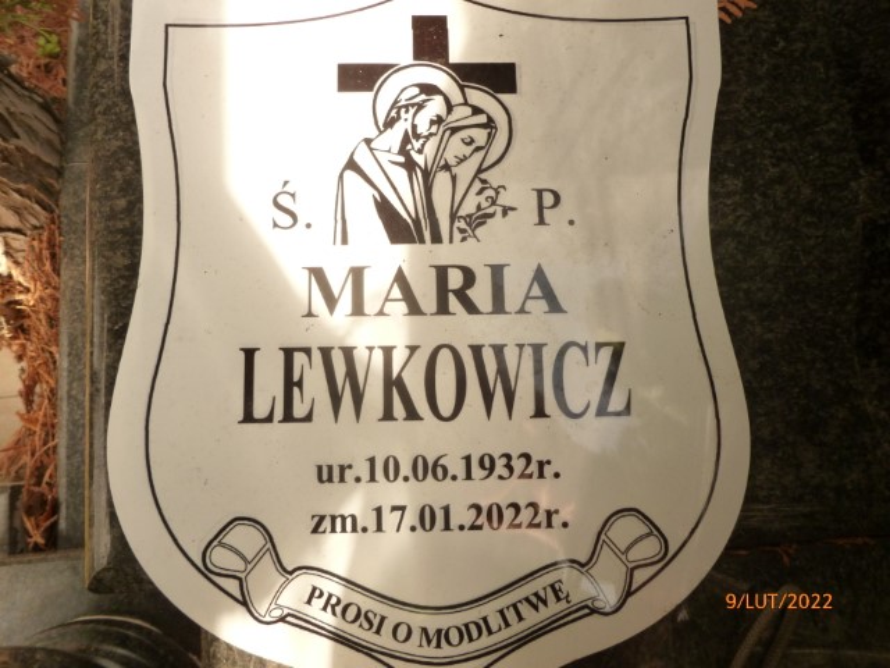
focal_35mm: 28
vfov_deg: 49.7
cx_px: 445
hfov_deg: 63.4
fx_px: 720
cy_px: 334
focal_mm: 5
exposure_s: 1/250
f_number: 3.3
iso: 200
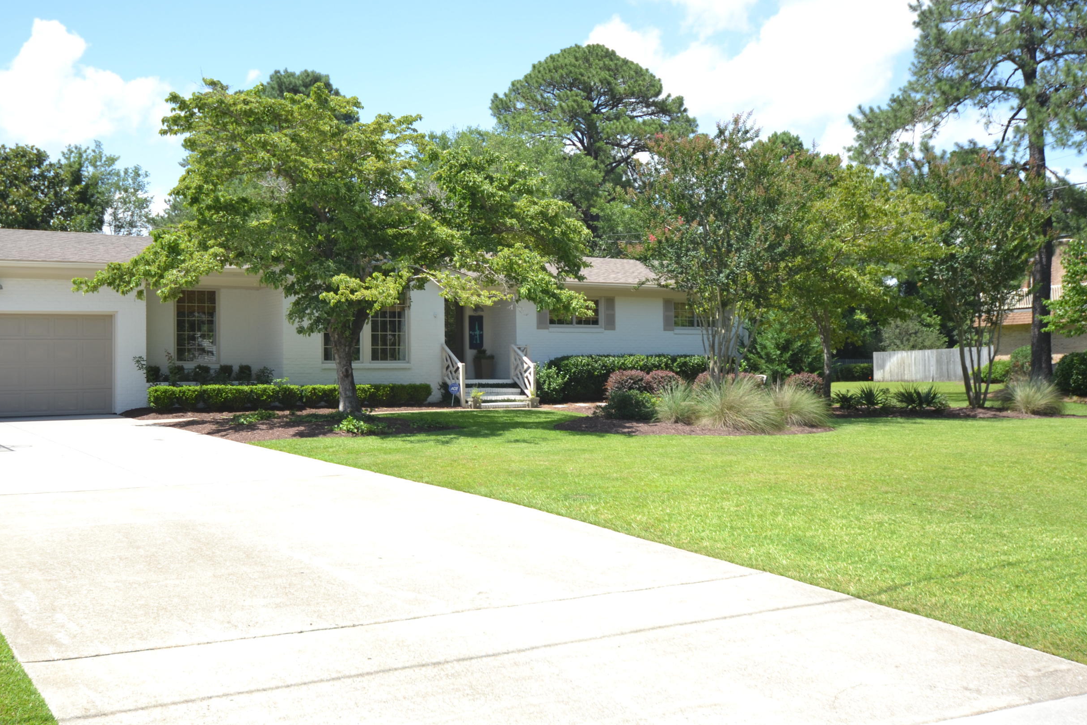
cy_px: 329
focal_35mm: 37
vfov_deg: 35.9
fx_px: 1117
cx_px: 421
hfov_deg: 51.4
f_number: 6.3
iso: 100
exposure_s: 1/160
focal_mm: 20
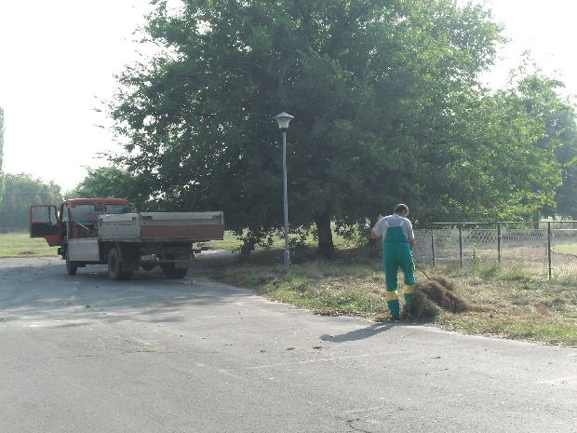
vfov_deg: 24.4
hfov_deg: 32.2
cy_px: 216
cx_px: 288
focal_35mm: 60
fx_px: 1000
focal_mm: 9.9
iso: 80
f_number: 10
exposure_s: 1/60
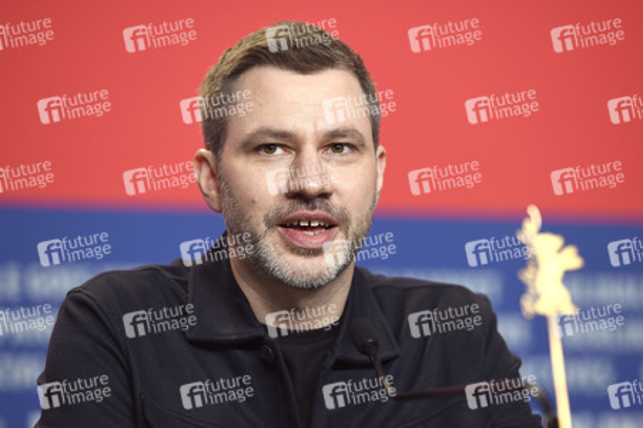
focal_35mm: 170
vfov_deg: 8.1
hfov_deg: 12.1
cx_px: 322
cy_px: 214
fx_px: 3034
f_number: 3.5
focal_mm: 170
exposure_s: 1/200
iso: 1250
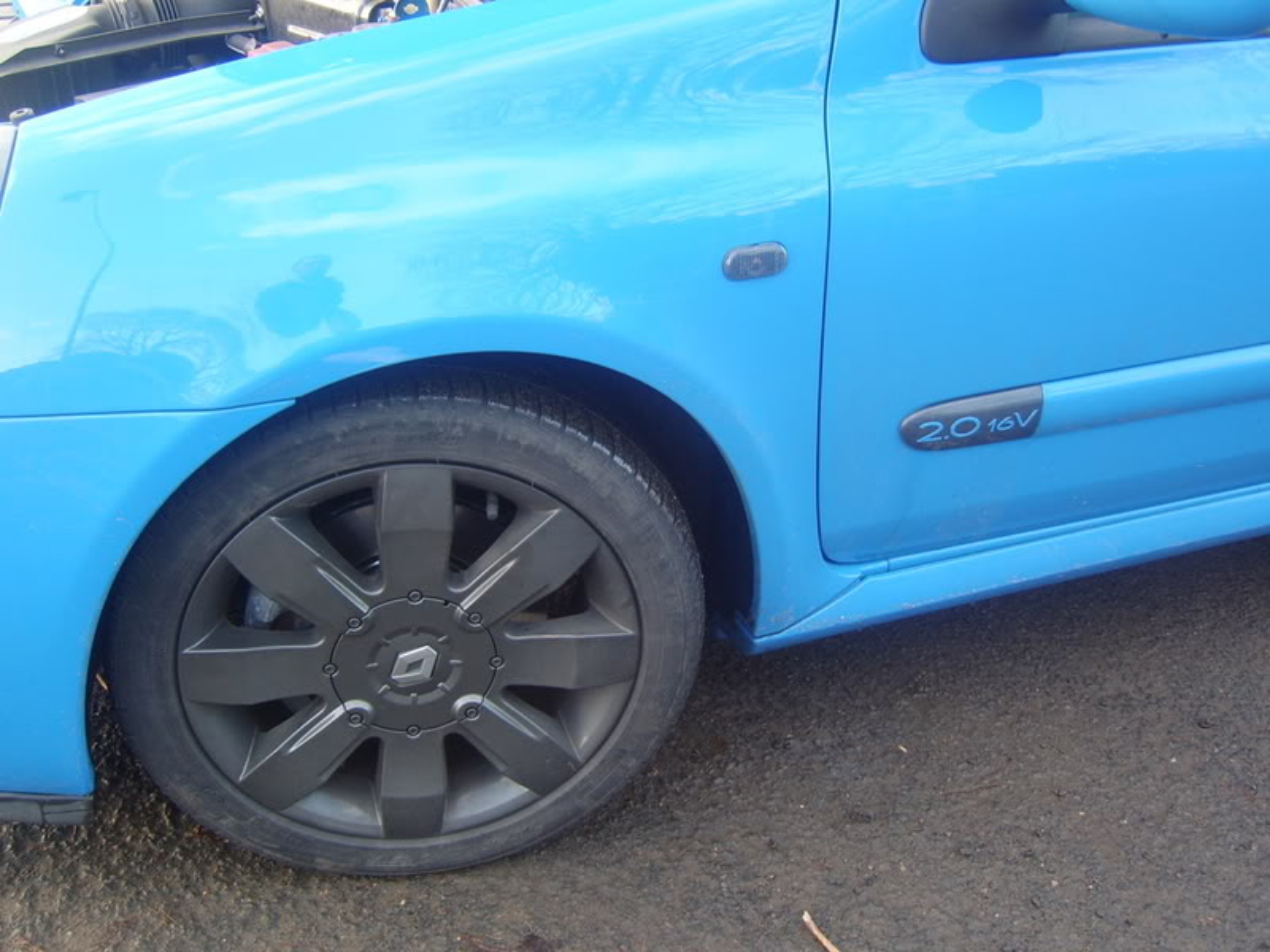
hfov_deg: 58.4
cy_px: 476
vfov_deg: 45.4
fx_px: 1137
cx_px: 635
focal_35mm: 31
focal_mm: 8.13
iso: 100
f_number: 2.7
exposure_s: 1/42
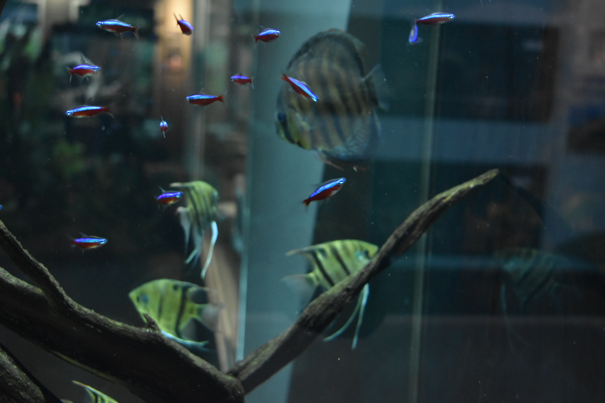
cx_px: 302
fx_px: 1008
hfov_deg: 33.4
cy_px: 202
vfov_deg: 22.6
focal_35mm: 60
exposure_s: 1/50
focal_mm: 40
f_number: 4.8
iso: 3200
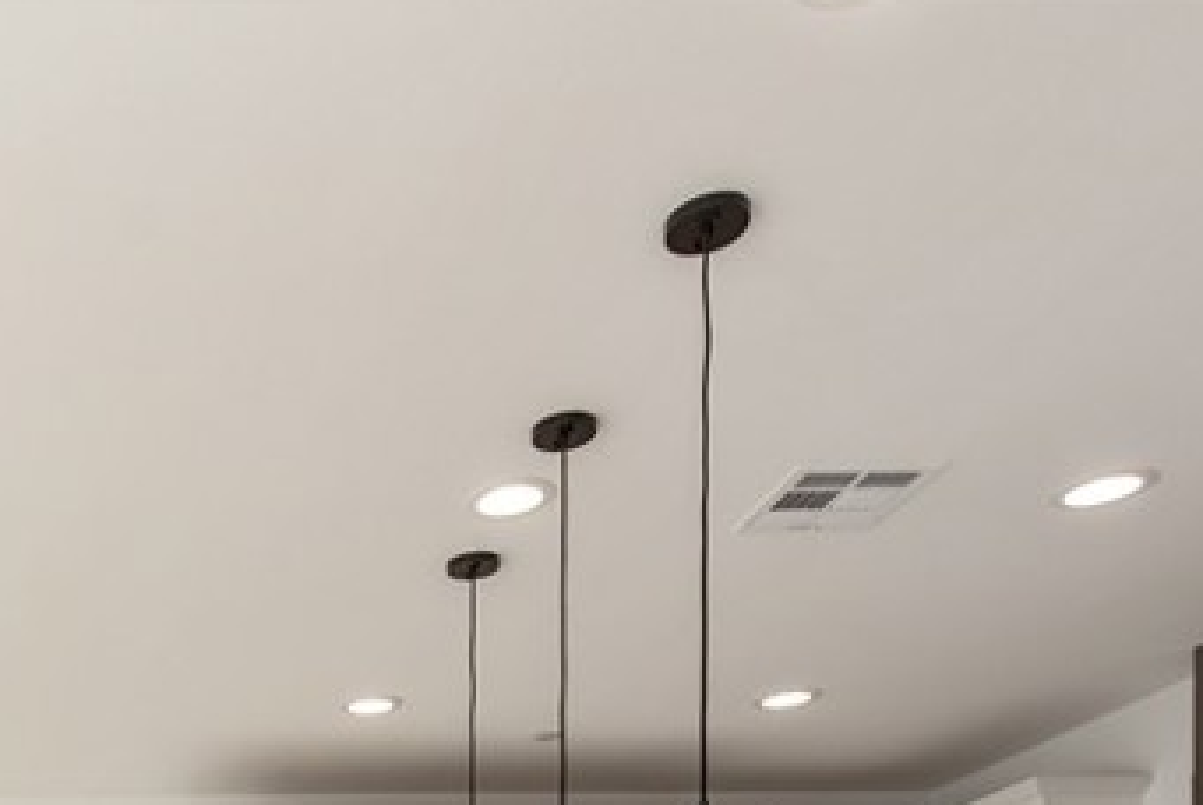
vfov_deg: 25.0
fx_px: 1405
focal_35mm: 42
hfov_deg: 40.9
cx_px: 21
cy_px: 1185
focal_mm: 14
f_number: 5.6
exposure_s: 1/125
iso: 100
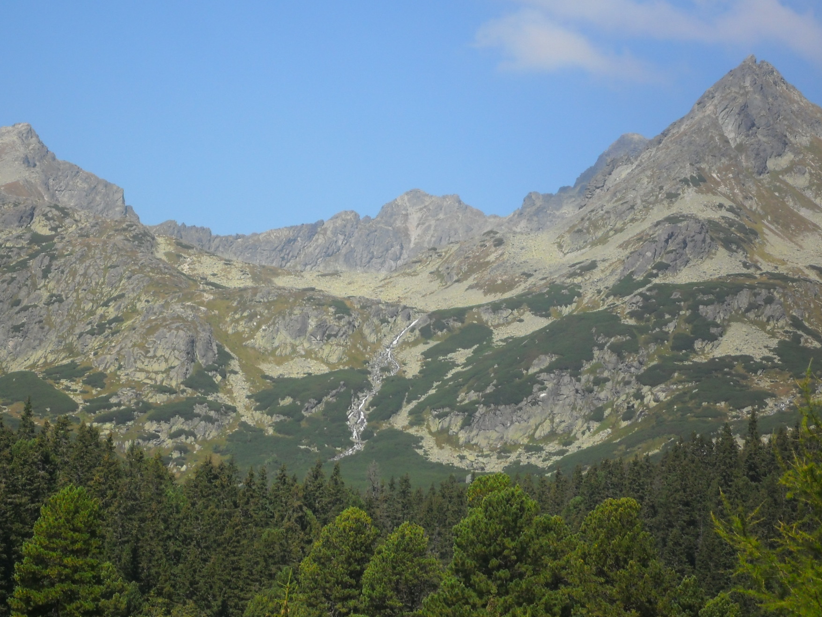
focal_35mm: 126
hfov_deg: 15.6
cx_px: 352
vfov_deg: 11.8
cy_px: 299
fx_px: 2993
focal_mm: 19.6
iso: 100
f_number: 5
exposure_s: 1/500
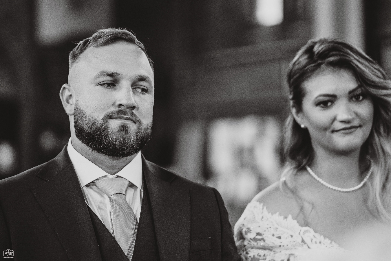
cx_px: 196
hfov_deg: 16.1
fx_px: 1379
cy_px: 130
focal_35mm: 127
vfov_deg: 10.8
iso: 1600
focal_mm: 85
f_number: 1.8
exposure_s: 1/250
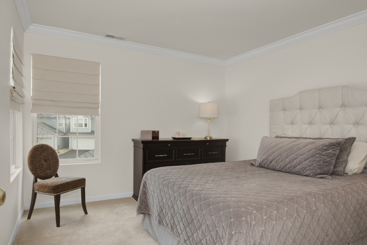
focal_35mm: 22
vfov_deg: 57.2
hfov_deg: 78.6
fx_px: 224
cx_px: 184
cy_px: 122
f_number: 8
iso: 400
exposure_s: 1/1250
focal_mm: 15
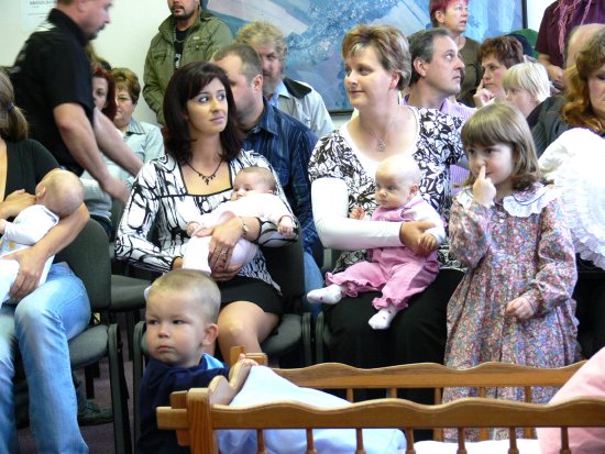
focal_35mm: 98
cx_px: 302
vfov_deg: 15.1
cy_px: 227
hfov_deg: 20.0
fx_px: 1714
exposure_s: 1/20
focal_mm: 20.8
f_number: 3.2
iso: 200
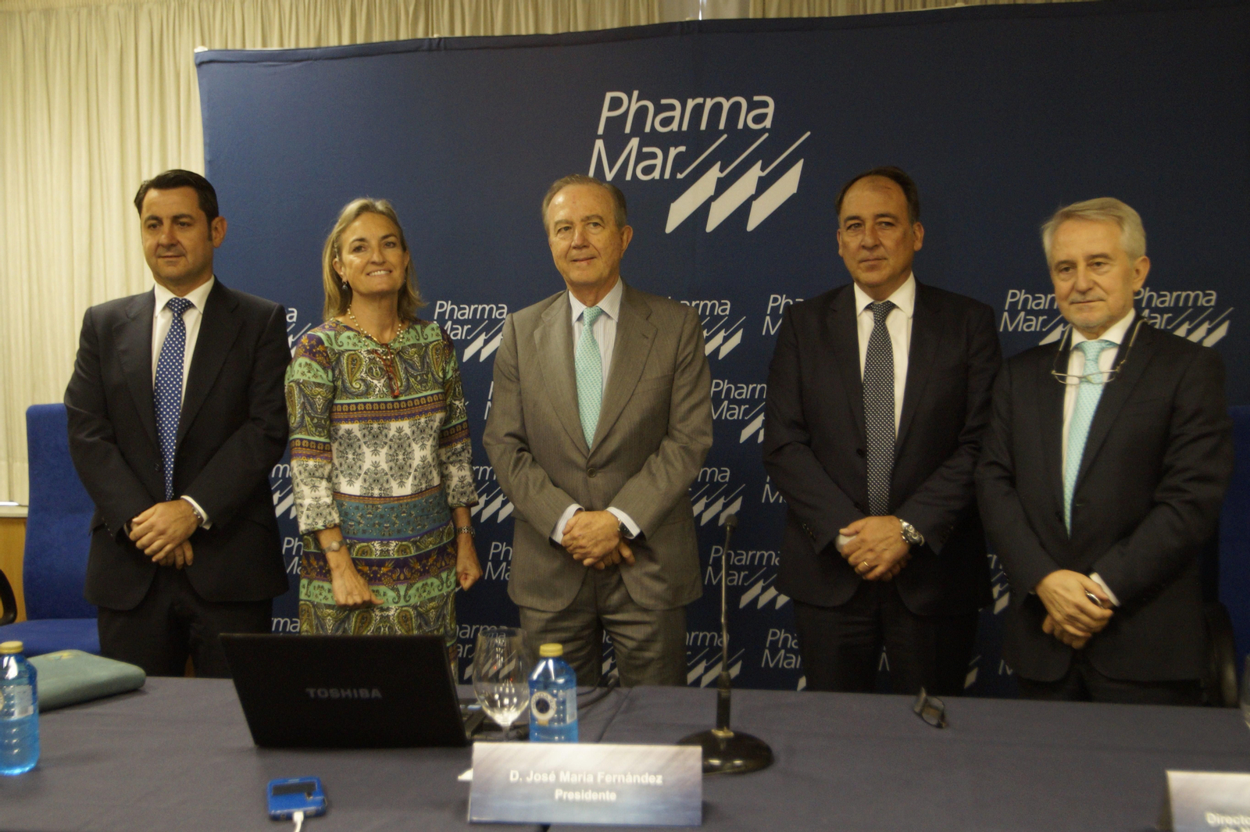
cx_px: 625
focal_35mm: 39
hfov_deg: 49.6
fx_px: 1353
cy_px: 416
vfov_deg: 34.2
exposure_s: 1/40
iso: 1600
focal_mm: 26
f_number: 4
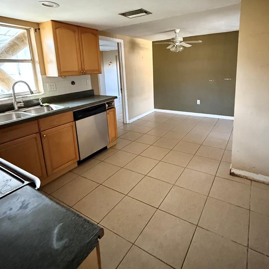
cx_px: 156
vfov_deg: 73.6
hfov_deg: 74.3
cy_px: 101
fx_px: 176
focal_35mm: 20
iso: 1250
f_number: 2.2
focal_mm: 2.22
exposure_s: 1/41
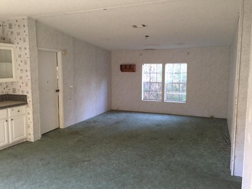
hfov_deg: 61.7
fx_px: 211
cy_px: 94
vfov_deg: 48.2
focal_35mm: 29
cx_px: 126
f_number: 2.2
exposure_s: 1/30
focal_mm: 4.15
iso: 200
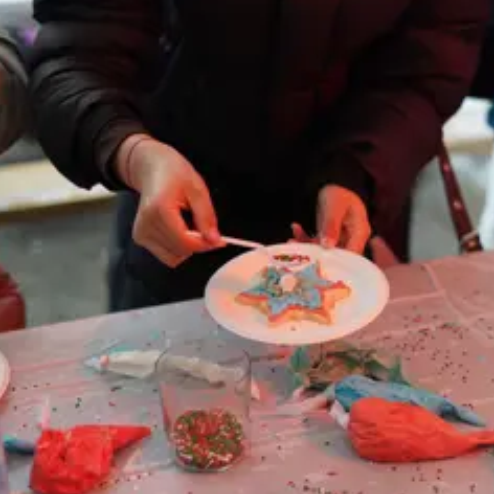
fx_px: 1162
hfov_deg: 23.8
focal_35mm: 72
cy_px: 231
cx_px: 343
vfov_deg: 24.0
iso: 1600
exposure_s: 1/160
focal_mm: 50
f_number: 2.2
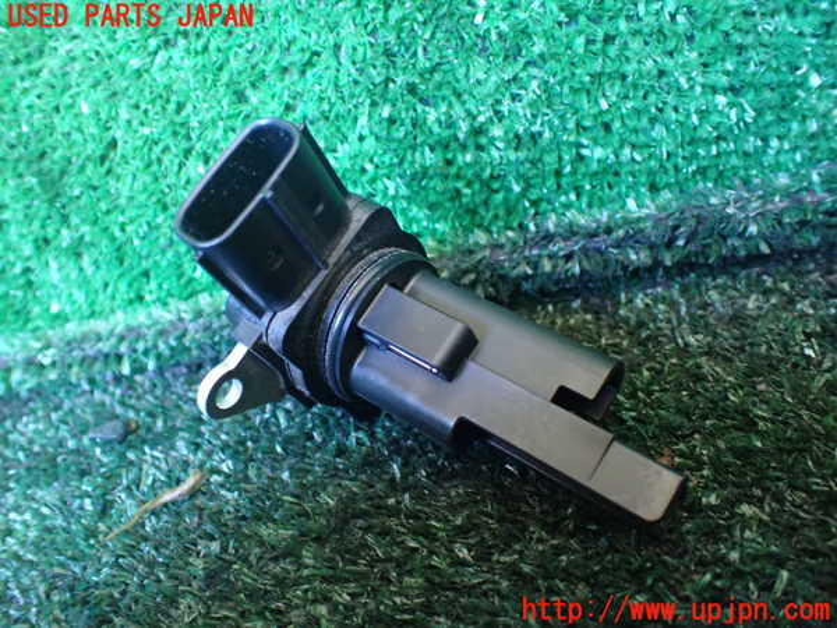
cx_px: 418
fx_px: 725
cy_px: 314
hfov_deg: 60.0
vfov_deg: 46.8
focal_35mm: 30
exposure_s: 1/30
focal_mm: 5.4
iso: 1250
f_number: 2.3
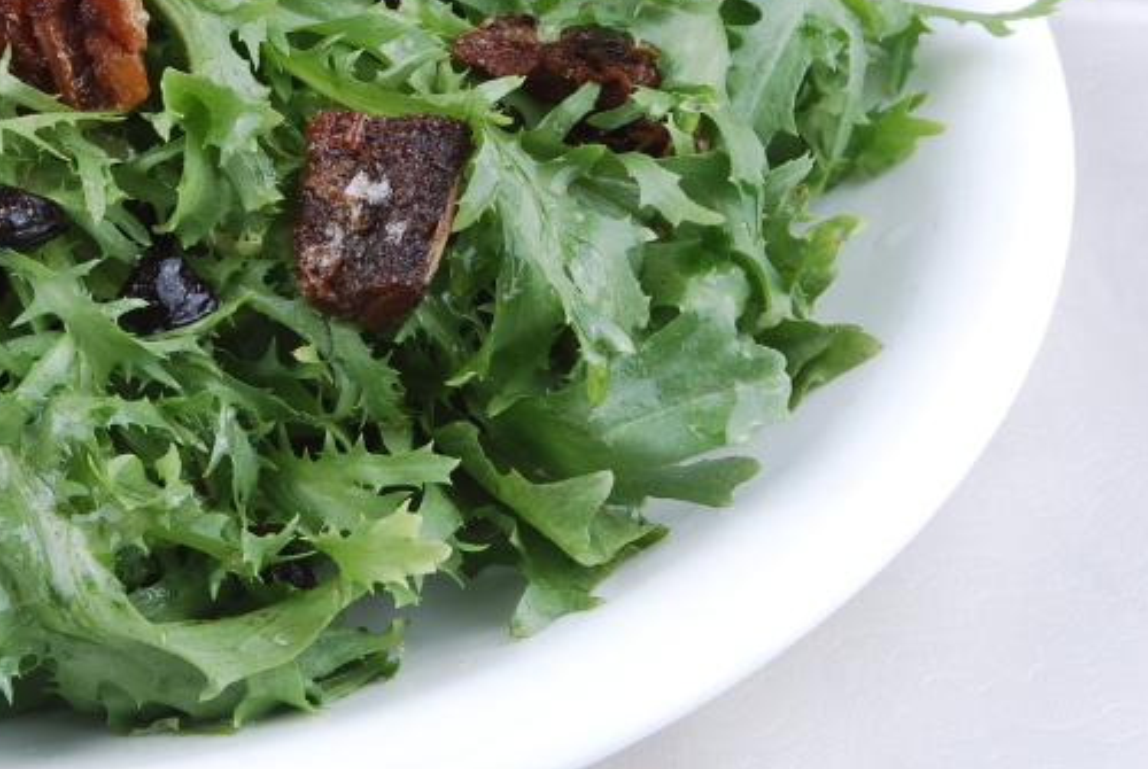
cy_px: 127
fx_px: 5493
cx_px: 0
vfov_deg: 8.0
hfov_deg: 11.8
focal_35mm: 172
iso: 100
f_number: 14
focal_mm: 56
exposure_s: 1/125
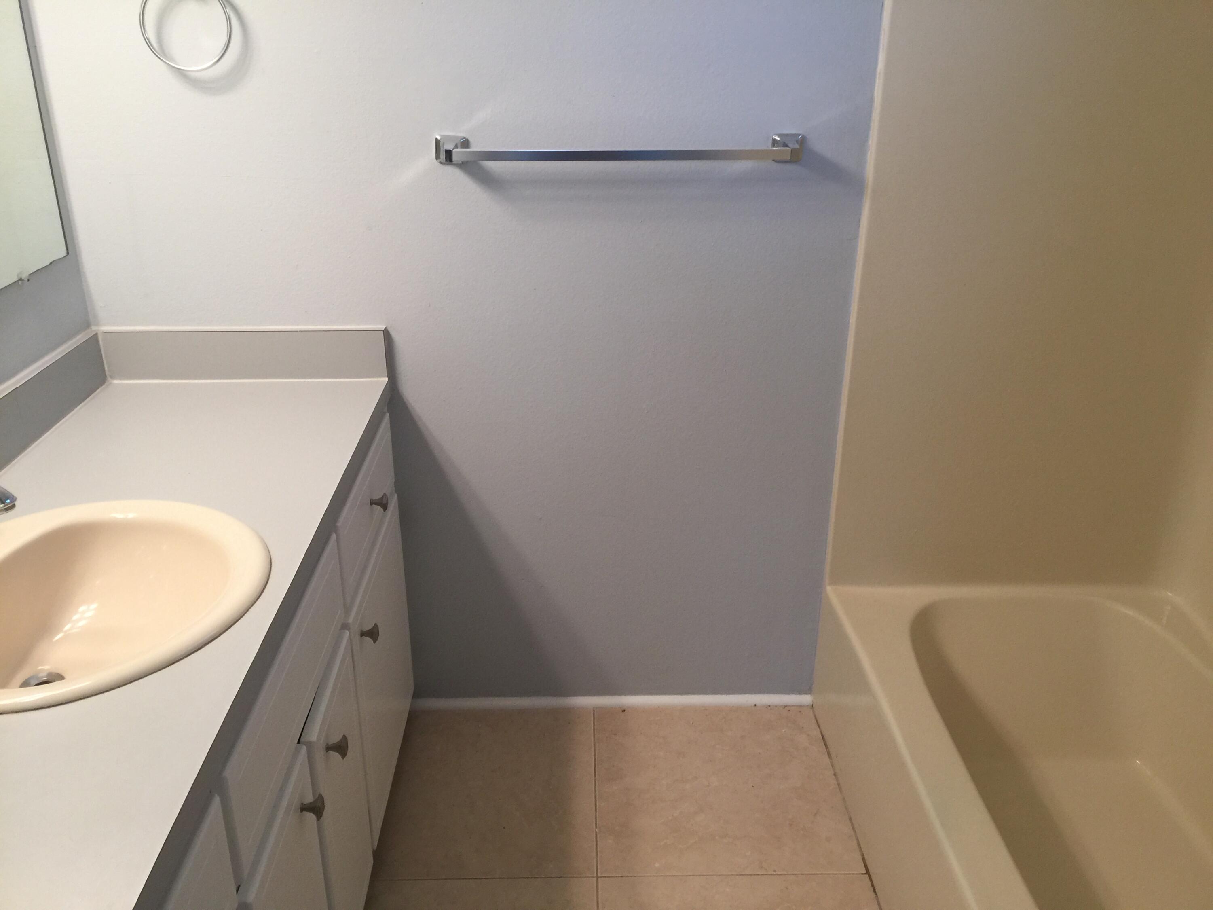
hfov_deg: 61.7
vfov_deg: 48.2
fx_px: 1016
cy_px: 455
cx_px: 606
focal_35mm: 29
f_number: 2.2
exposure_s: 1/30
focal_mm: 4.15
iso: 50
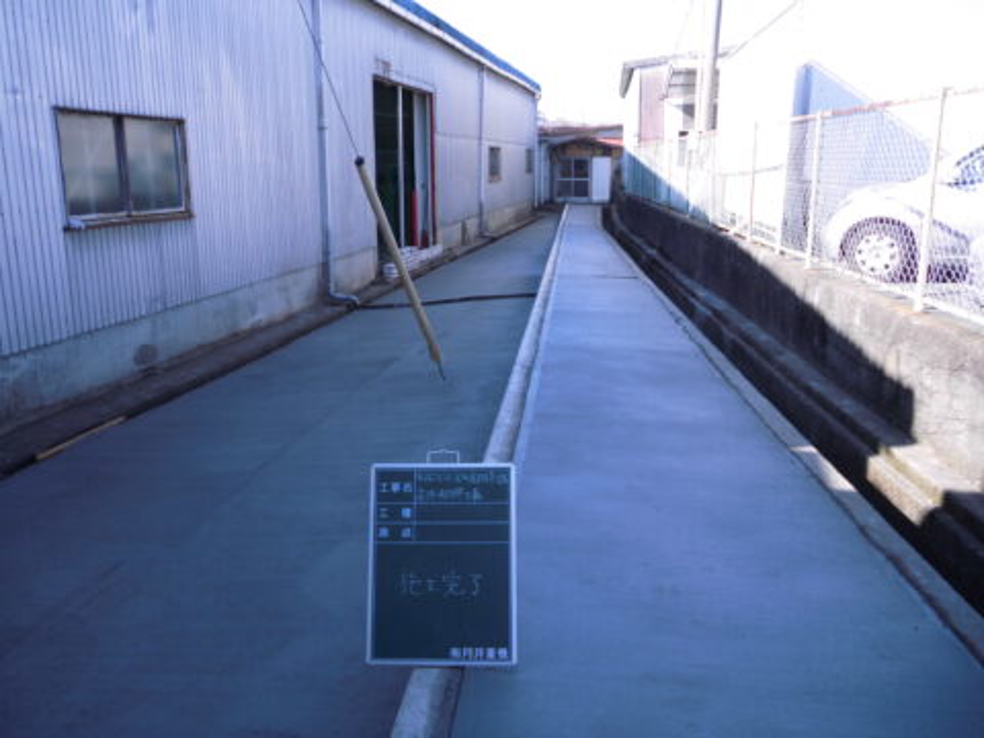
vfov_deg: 53.1
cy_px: 369
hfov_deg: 67.3
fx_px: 739
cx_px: 492
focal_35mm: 26
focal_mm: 4.6
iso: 64
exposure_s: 1/250
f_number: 3.2
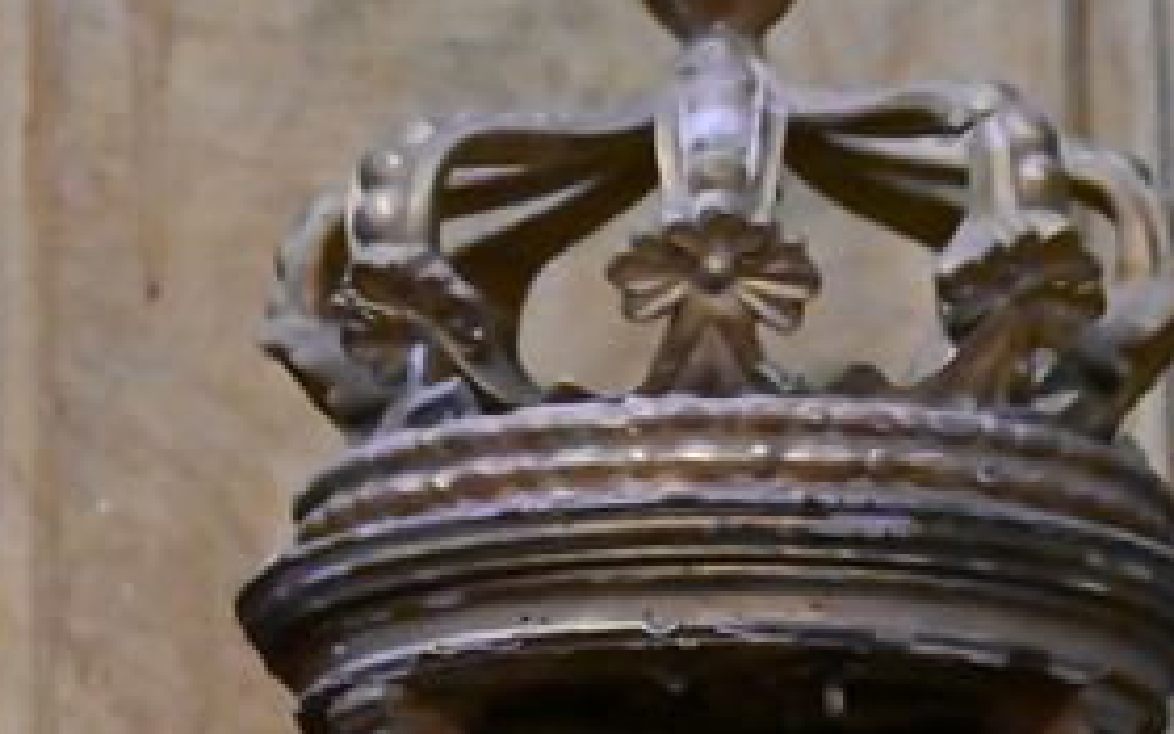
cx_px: 813
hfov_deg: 5.9
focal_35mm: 356
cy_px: 1179
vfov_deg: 3.7
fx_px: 11390
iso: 36000
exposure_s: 1/160
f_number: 6.3
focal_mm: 140
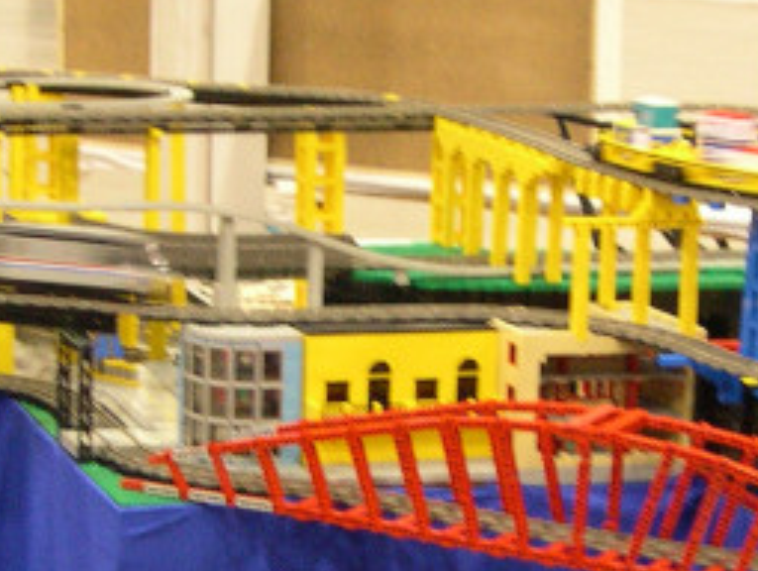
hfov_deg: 16.5
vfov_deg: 12.4
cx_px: 505
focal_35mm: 119
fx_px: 2609
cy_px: 473
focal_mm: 8
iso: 400
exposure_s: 1/10.1
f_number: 2.8
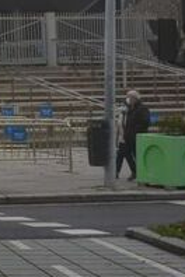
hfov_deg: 8.2
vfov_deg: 13.2
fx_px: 1172
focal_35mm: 152
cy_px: -30
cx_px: -290
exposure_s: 1/180
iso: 100
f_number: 9.5
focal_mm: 25
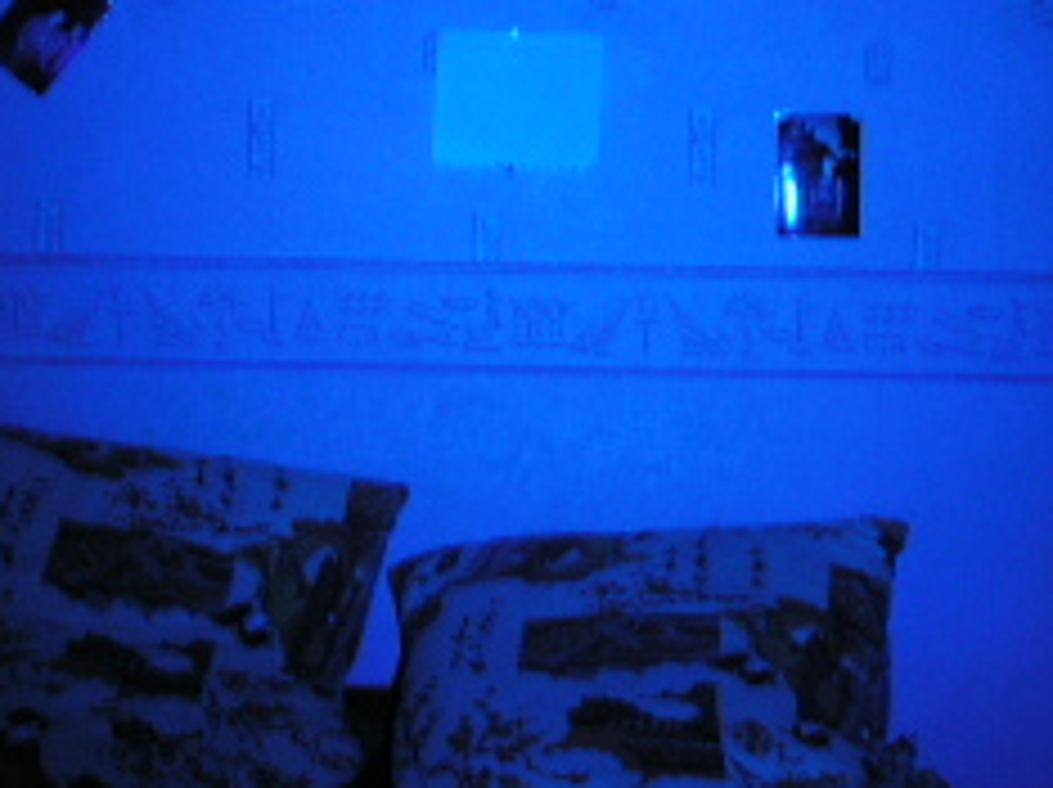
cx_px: 472
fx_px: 3160
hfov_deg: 18.9
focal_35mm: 104
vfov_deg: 14.1
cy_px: 171
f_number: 2.8
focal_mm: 6.3
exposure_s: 1
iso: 50
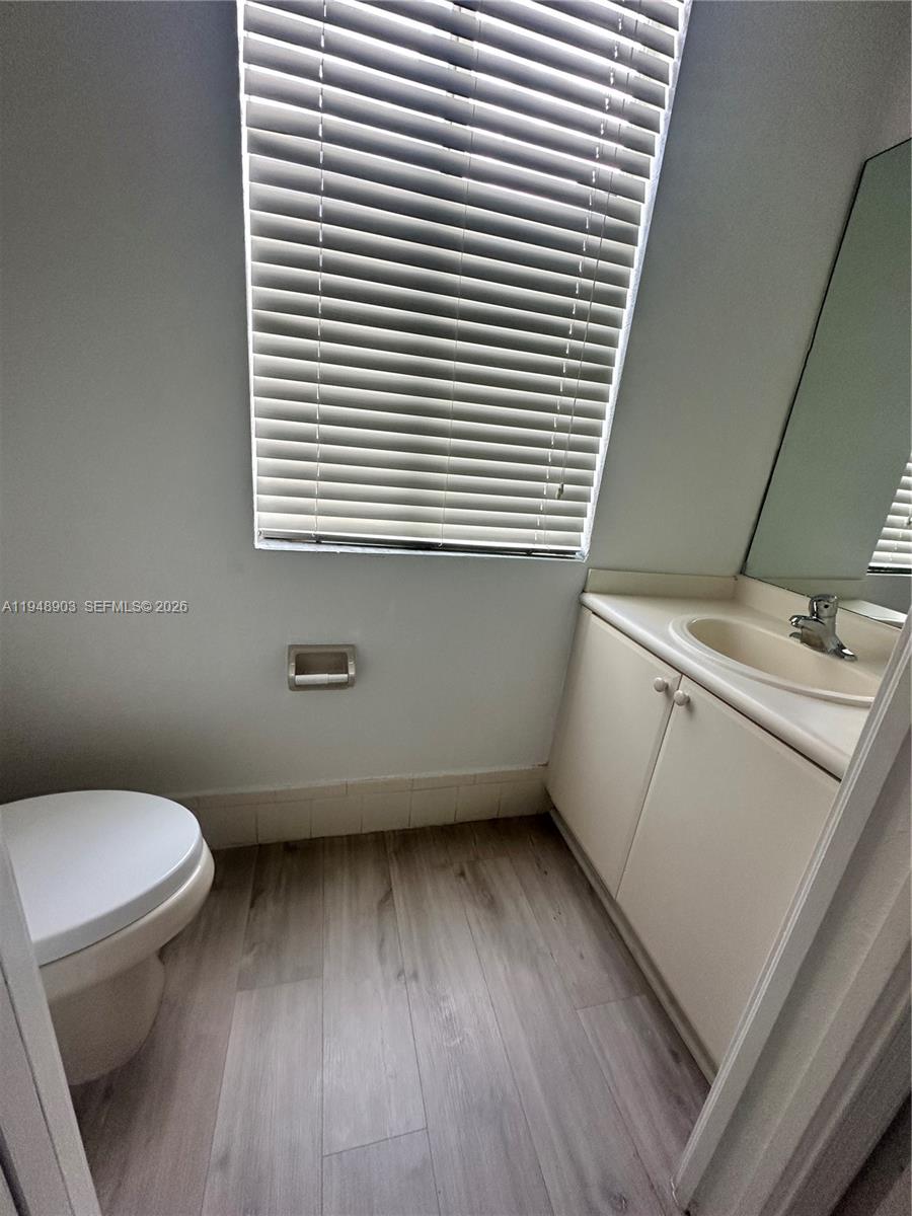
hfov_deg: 85.7
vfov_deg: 102.1
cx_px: 456
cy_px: 608
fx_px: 492
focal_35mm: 14
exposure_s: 1/99
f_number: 2.2
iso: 125
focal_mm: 2.22
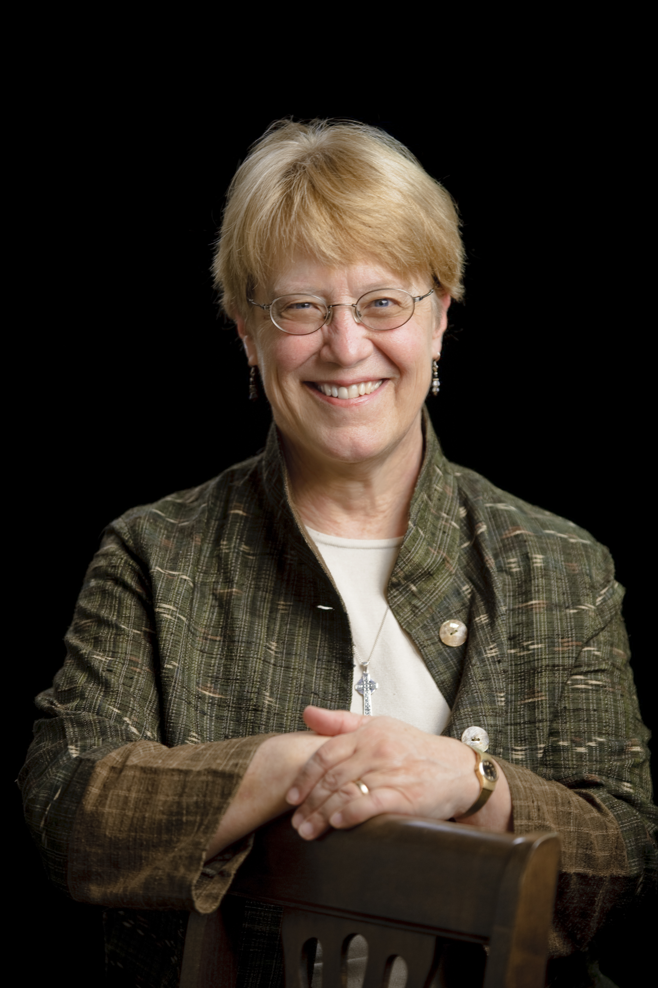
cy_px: 494
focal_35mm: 130
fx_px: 3569
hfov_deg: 10.5
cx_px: 329
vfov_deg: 15.8
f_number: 2.8
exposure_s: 1/30
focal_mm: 130
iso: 200
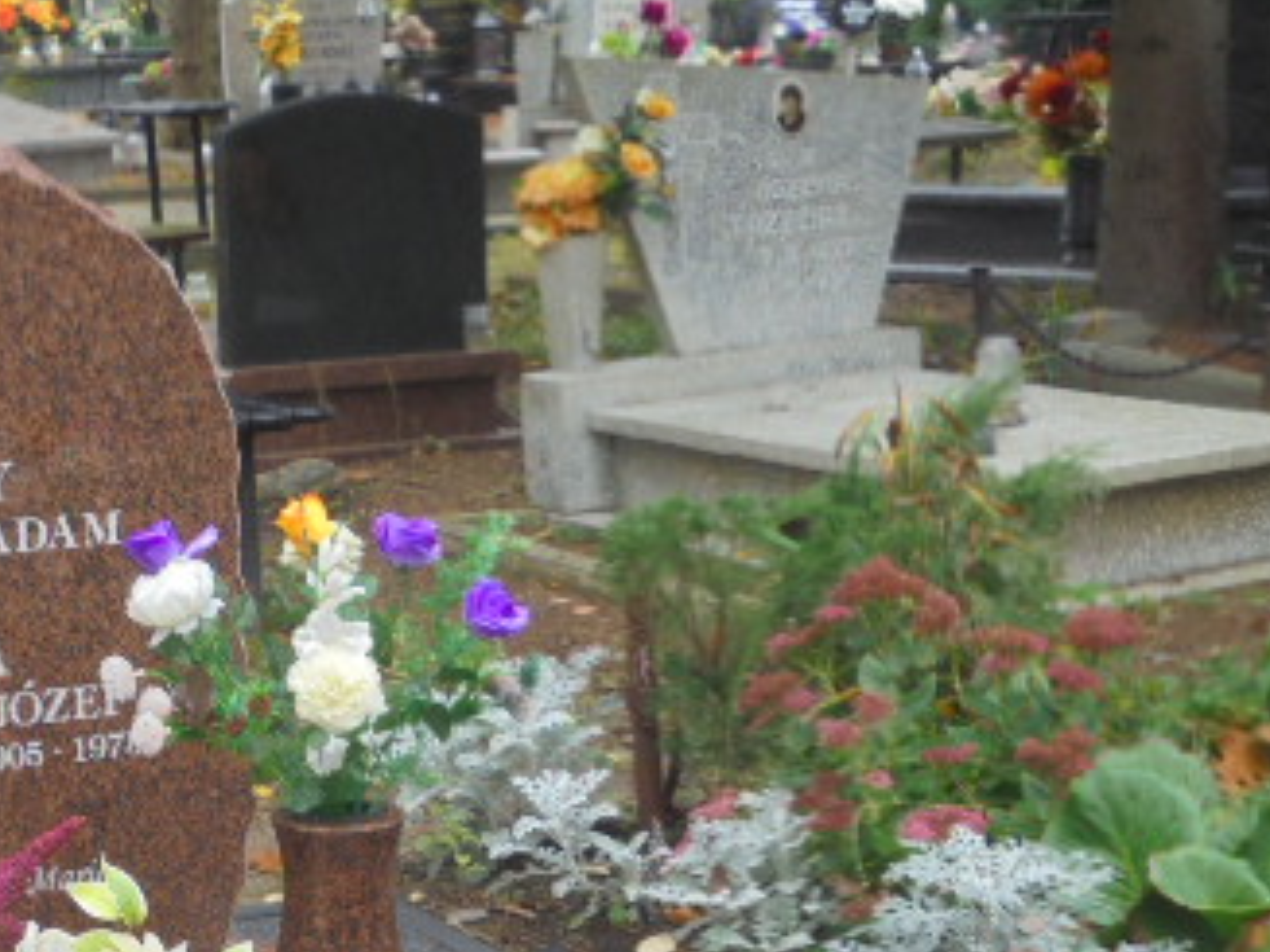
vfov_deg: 15.2
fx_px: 3521
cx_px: 179
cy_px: 925
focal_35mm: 96
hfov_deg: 20.1
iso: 100
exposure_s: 1/30
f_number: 4.8
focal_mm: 8.9
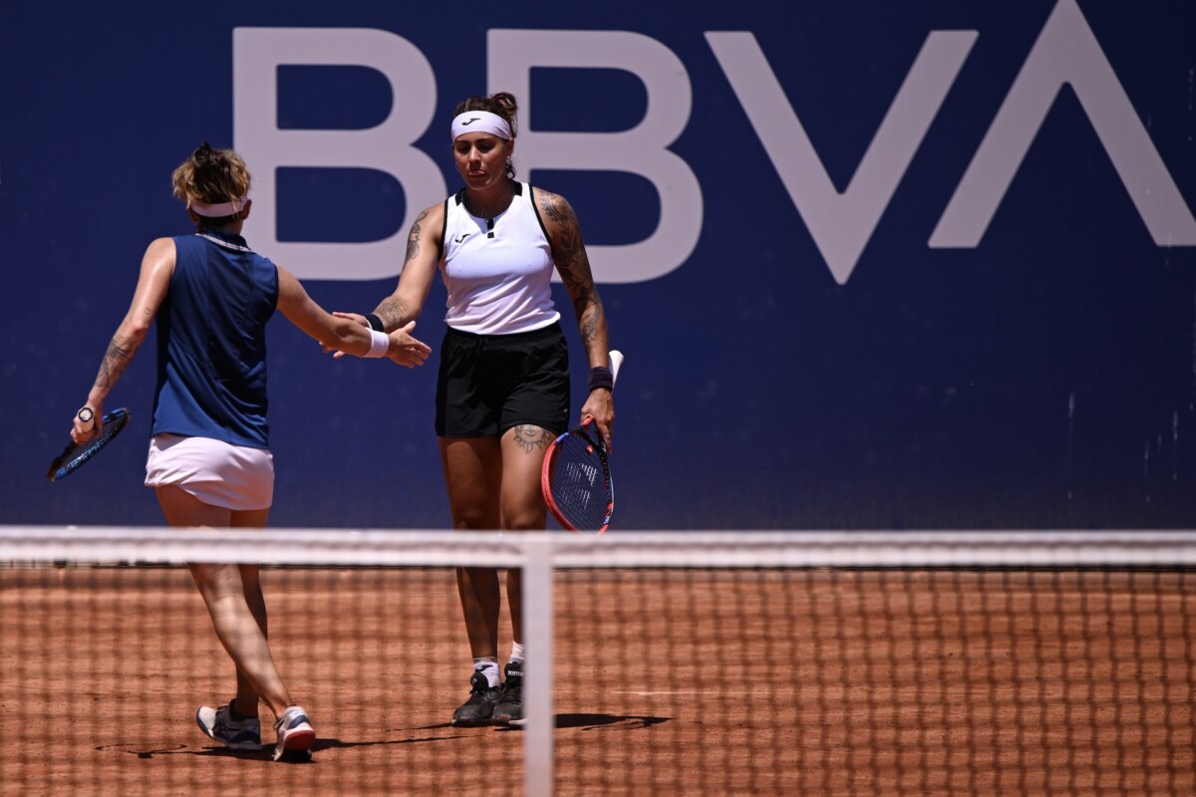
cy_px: 398
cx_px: 598
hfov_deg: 10.3
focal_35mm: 200
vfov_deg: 6.9
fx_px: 6644
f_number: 2.8
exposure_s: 1/3200
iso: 100
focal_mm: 200
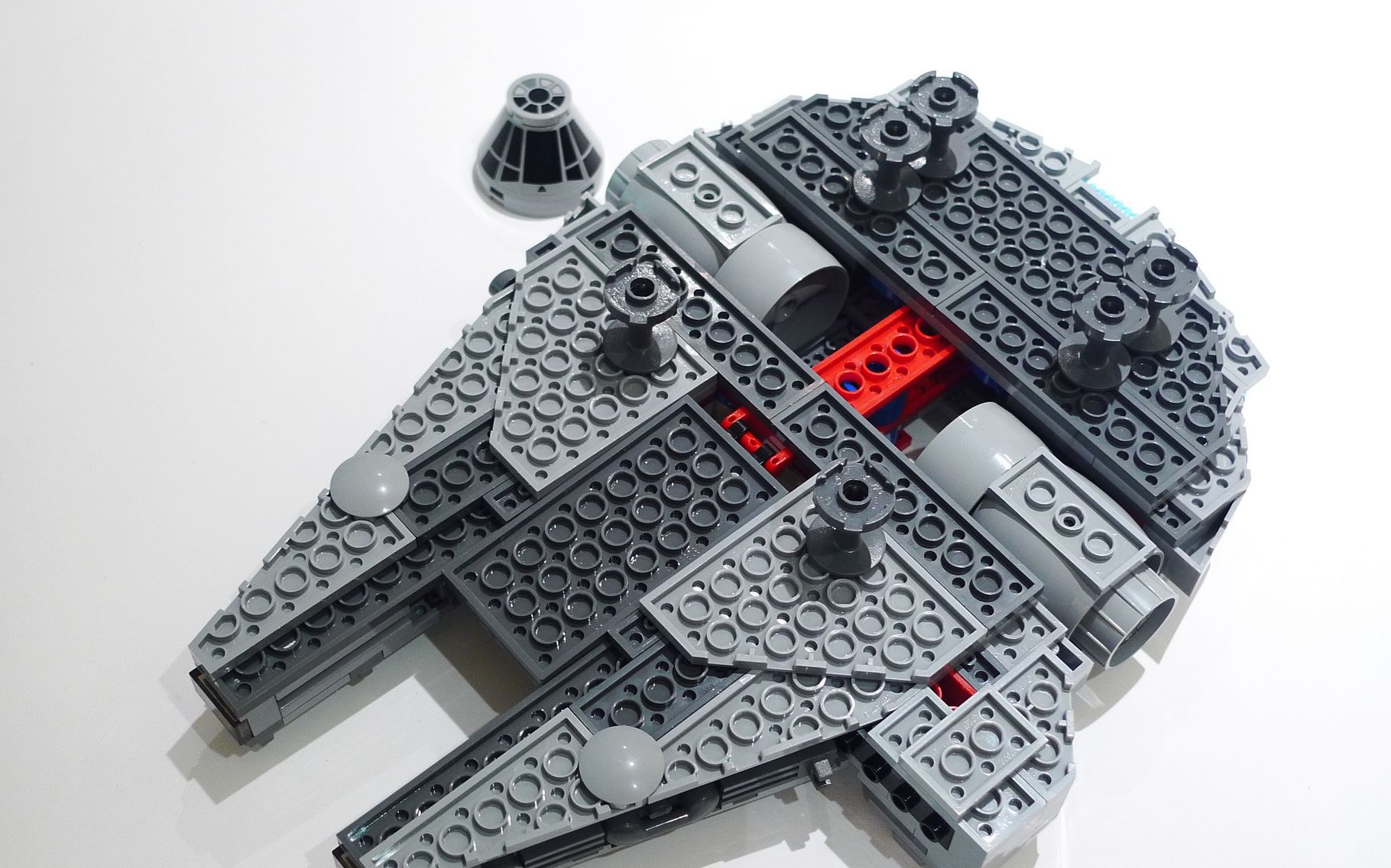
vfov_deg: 25.3
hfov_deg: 39.6
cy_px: 505
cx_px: 696
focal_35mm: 51
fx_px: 1933
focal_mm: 10.2
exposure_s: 1/15
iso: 200
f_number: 2.8
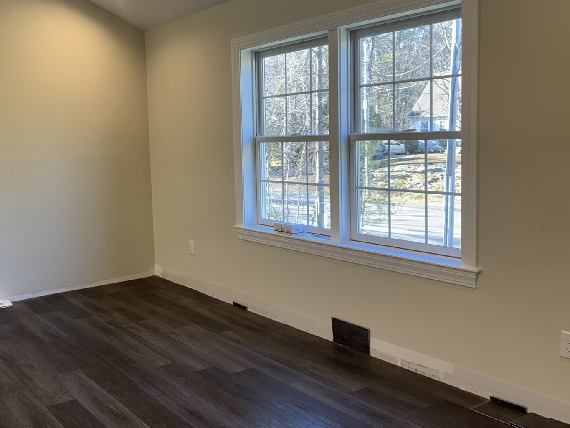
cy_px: 193
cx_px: 146
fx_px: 593
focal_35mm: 36
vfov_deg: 39.6
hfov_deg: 49.4
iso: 64
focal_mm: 6.76
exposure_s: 1/120
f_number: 1.78
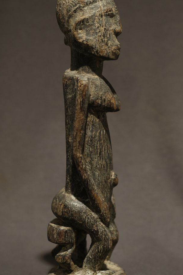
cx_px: 85
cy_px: 146
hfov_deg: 11.1
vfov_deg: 16.5
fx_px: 945
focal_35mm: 124
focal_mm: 60
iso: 800
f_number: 3.2
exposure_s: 1/180
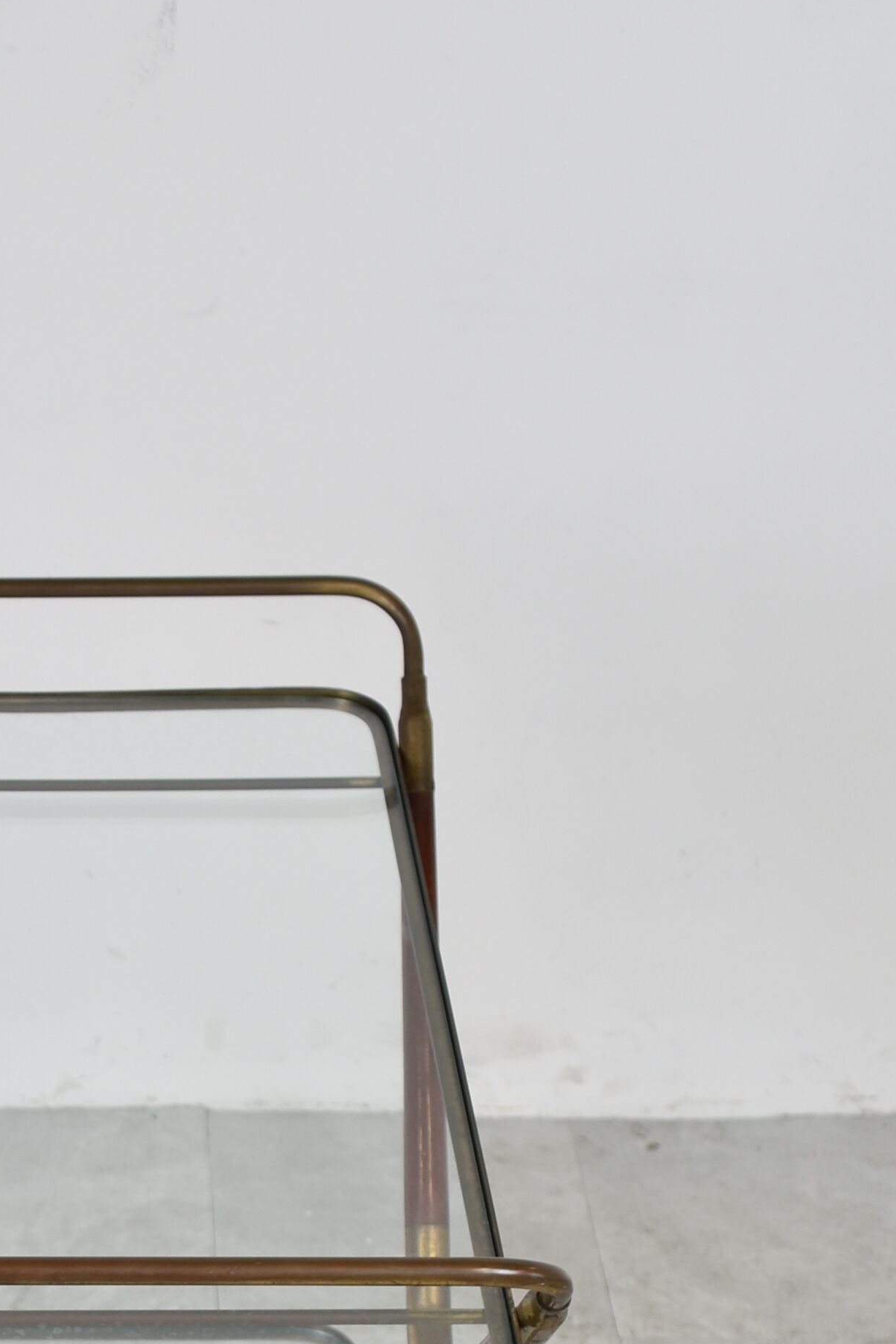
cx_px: 4
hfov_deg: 15.3
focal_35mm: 88
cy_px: 1378
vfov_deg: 22.2
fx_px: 3283
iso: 200
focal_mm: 24
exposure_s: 1/60
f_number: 3.8
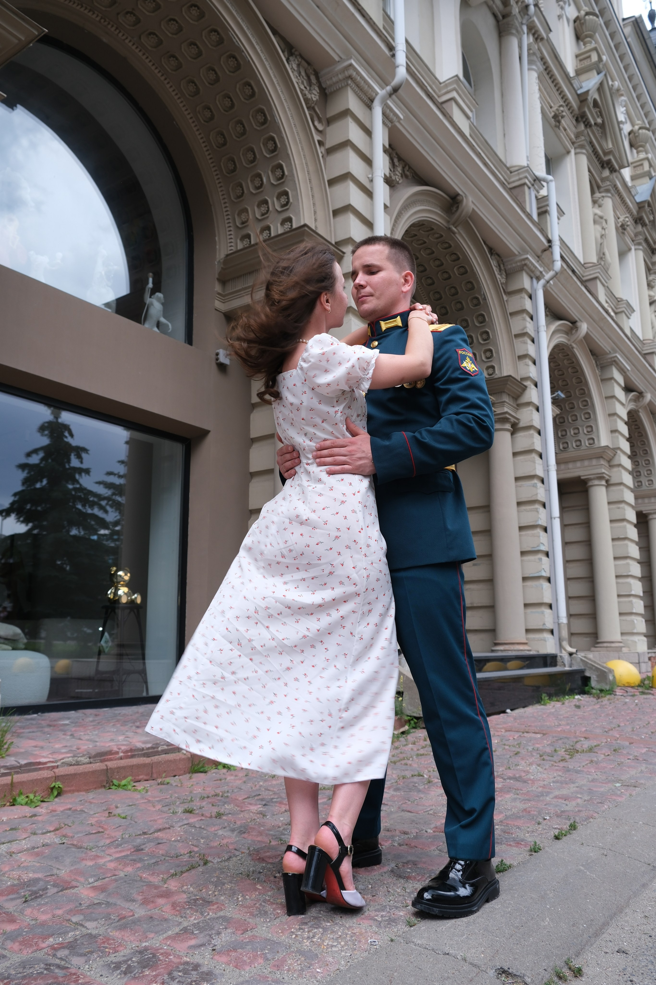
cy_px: 492
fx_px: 738
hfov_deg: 47.9
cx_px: 328
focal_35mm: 27
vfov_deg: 67.4
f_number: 4
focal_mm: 18
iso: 160
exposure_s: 1/30
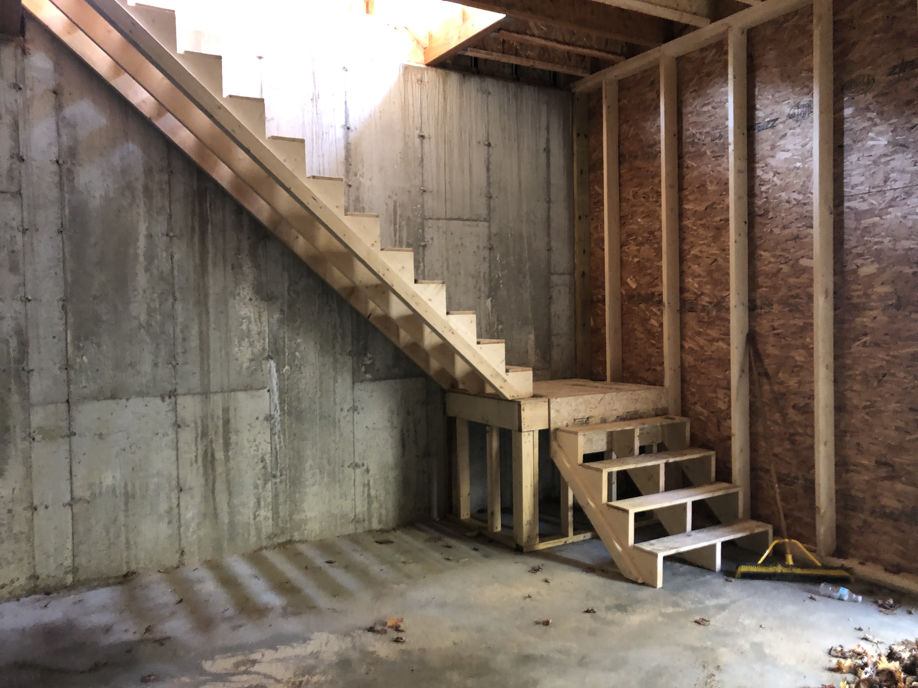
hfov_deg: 63.4
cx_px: 459
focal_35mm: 28
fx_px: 743
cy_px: 344
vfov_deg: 49.7
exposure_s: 1/5
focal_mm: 3.99
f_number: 1.8
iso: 80
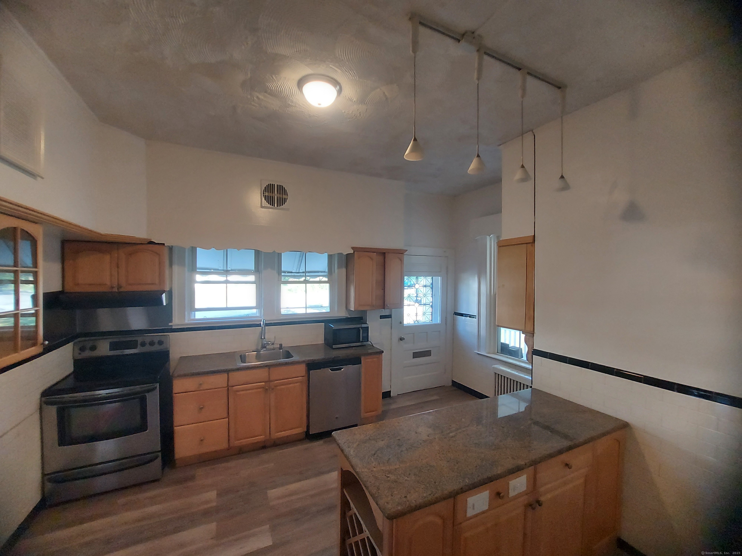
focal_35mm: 13
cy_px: 278
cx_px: 371
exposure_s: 1/60
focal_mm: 1.74
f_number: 2.2
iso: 200
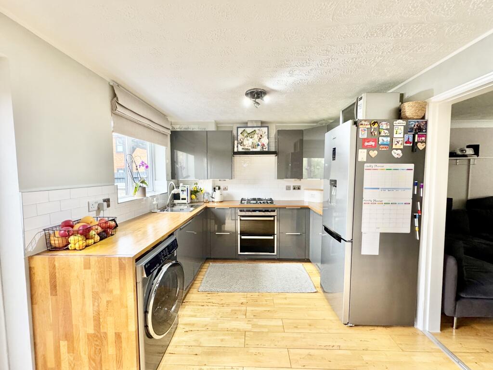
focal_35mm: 14
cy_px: 185
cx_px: 246
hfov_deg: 102.1
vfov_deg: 85.7
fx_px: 199
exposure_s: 1/50
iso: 250
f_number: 2.2
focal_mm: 2.22
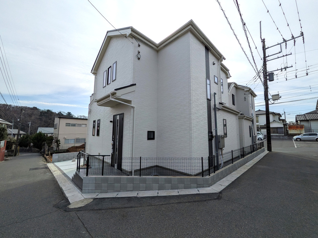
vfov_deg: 85.7
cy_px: 119
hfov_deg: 102.1
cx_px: 159
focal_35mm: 14
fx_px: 129
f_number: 2.2
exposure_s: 1/5076
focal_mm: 1.83
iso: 52
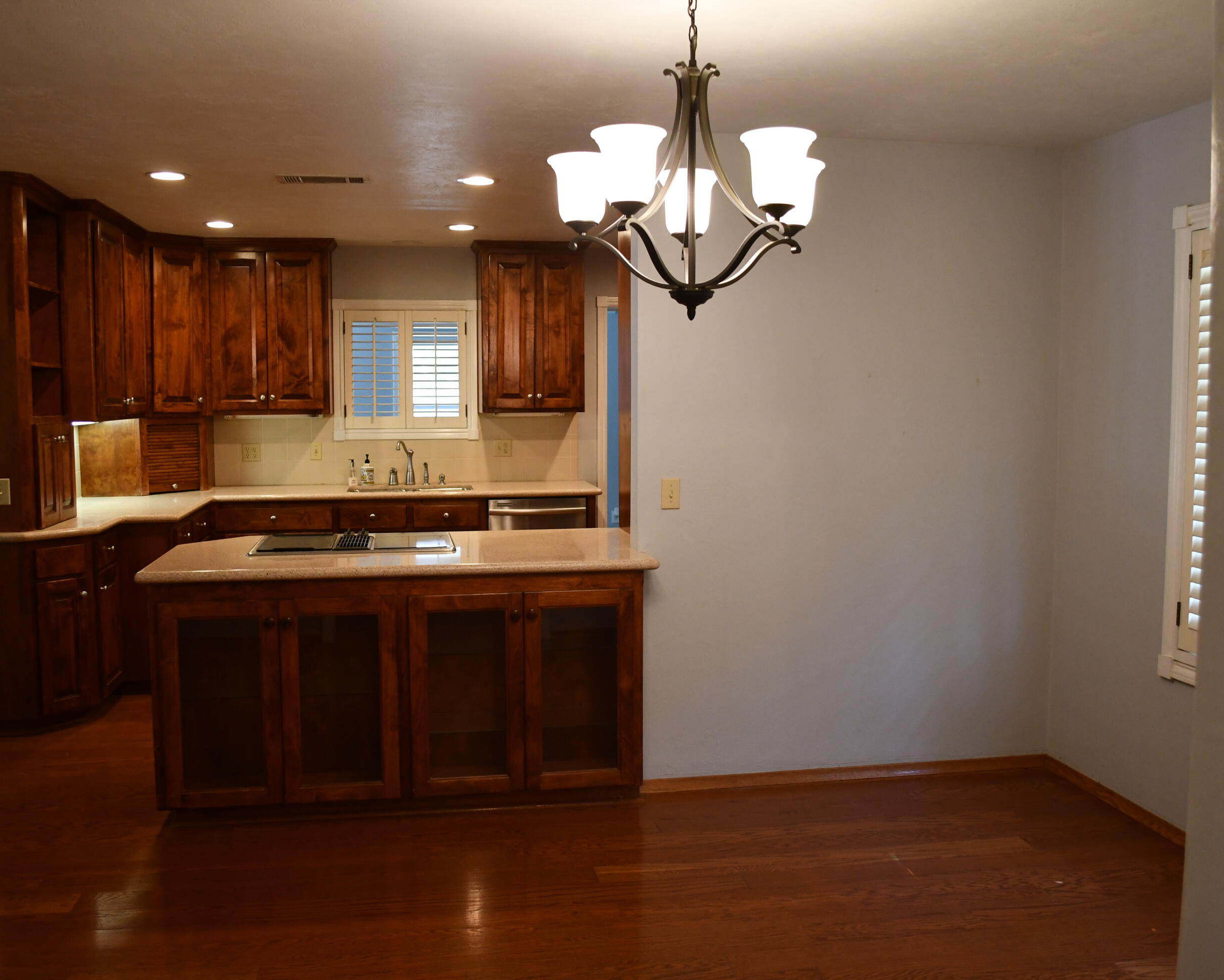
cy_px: 485
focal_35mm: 31
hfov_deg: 57.2
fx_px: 1123
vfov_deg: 47.1
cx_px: 610
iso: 1000
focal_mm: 18
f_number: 3.5
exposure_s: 1/125
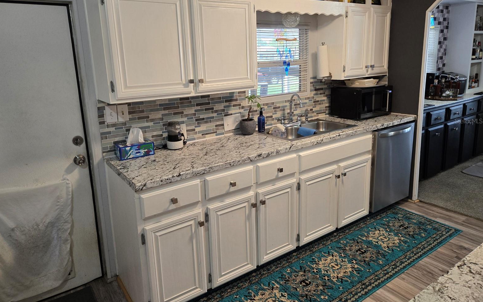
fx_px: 329
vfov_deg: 49.0
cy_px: 121
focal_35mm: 25
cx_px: 236
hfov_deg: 72.5
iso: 200
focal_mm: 5.4
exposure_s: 1/120
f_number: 1.8
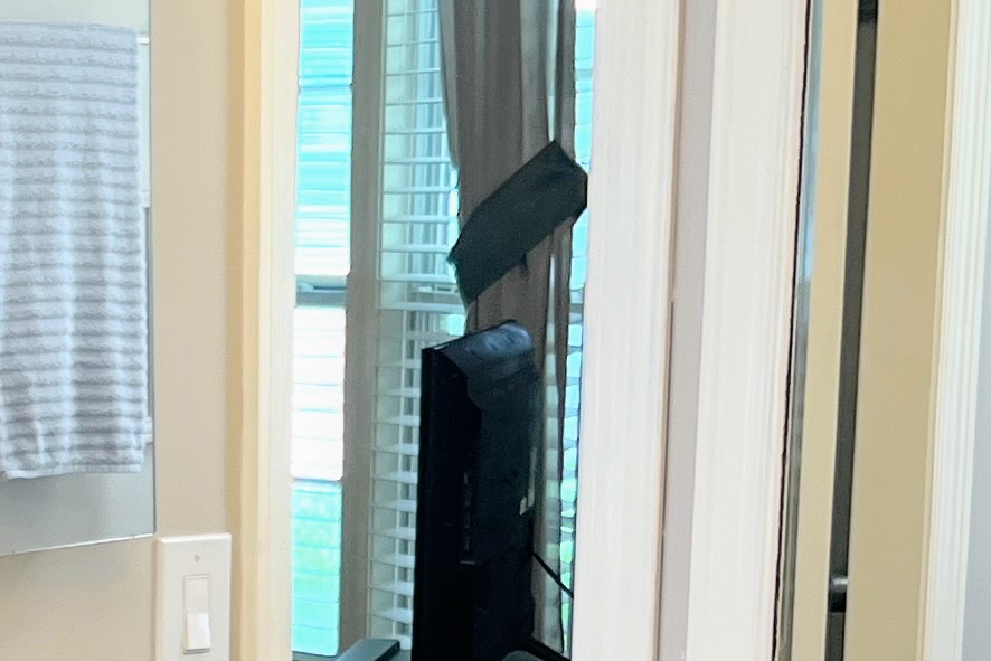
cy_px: 1054
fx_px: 3386
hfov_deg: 16.5
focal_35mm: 123
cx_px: 116
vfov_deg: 10.7
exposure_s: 1/120
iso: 64
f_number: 1.5
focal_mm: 5.7
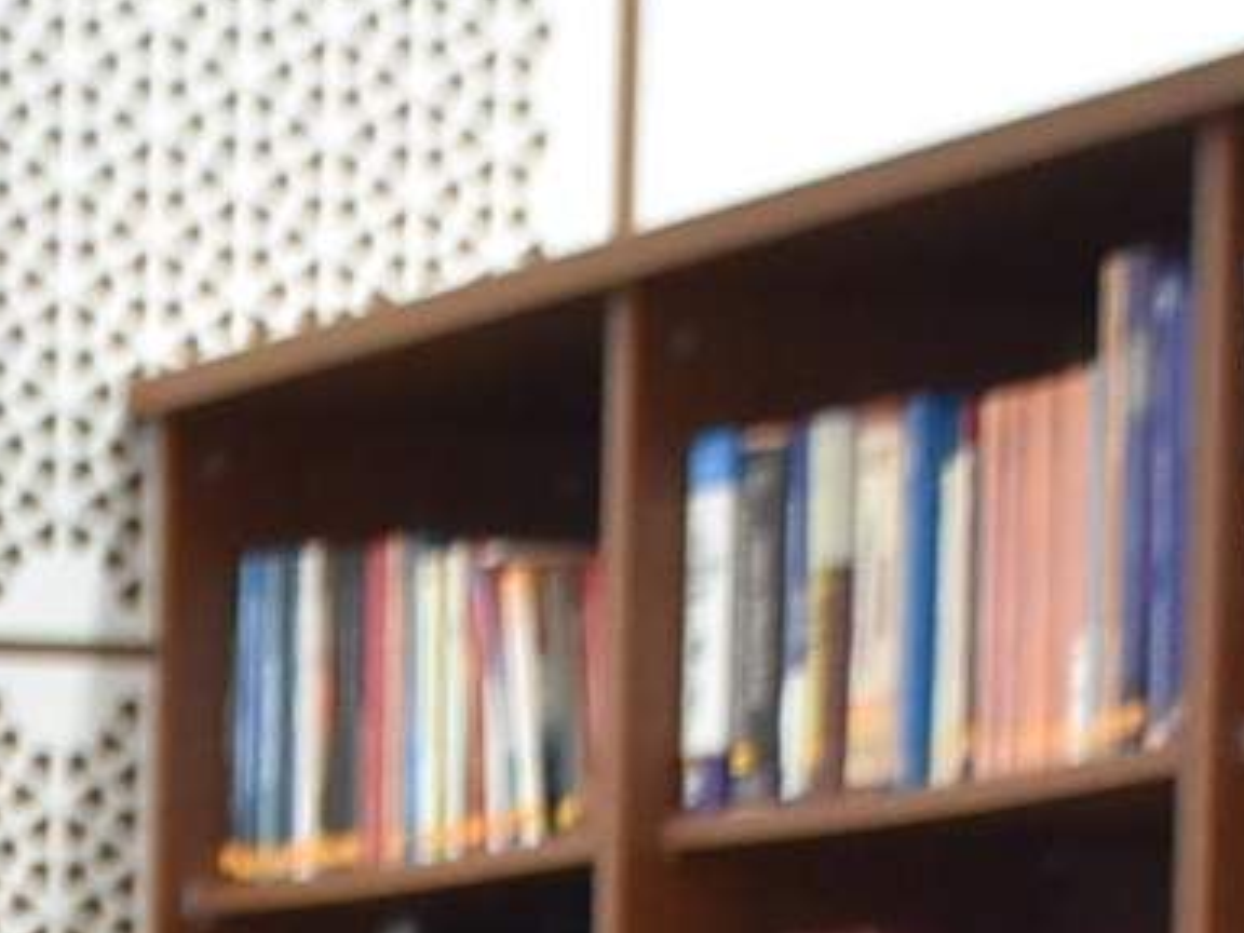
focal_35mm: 259
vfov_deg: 5.4
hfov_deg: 7.5
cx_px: -813
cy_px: 2909
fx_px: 9299
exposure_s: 1/60
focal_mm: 23
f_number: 4
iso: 900
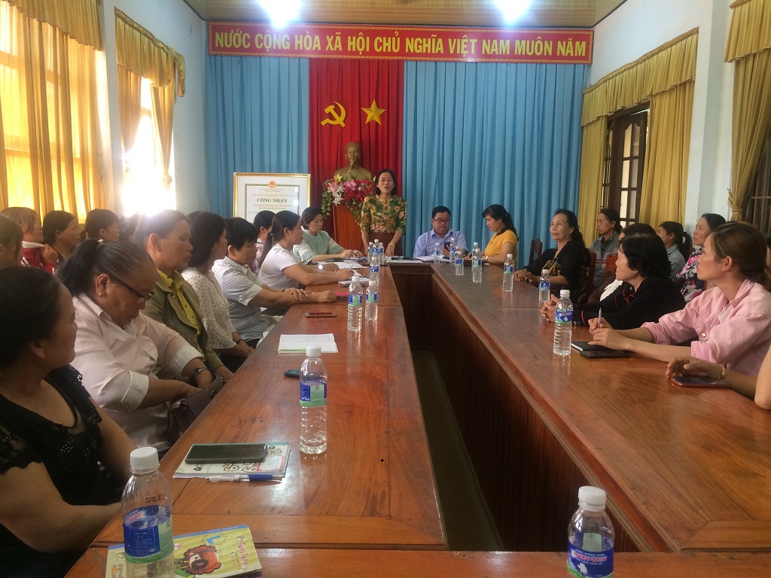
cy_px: 289
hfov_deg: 61.7
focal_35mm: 29
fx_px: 646
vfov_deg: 48.2
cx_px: 386
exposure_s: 1/33
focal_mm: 4.15
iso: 64
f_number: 2.2
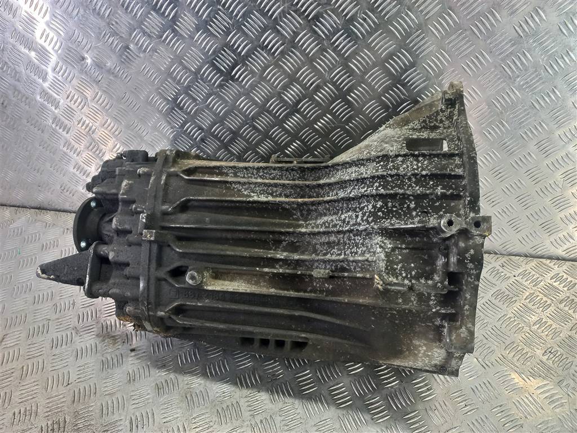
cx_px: 288
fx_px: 417
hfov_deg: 69.4
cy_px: 216
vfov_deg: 54.9
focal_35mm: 25
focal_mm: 4.6
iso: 125
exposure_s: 1/50
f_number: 1.8
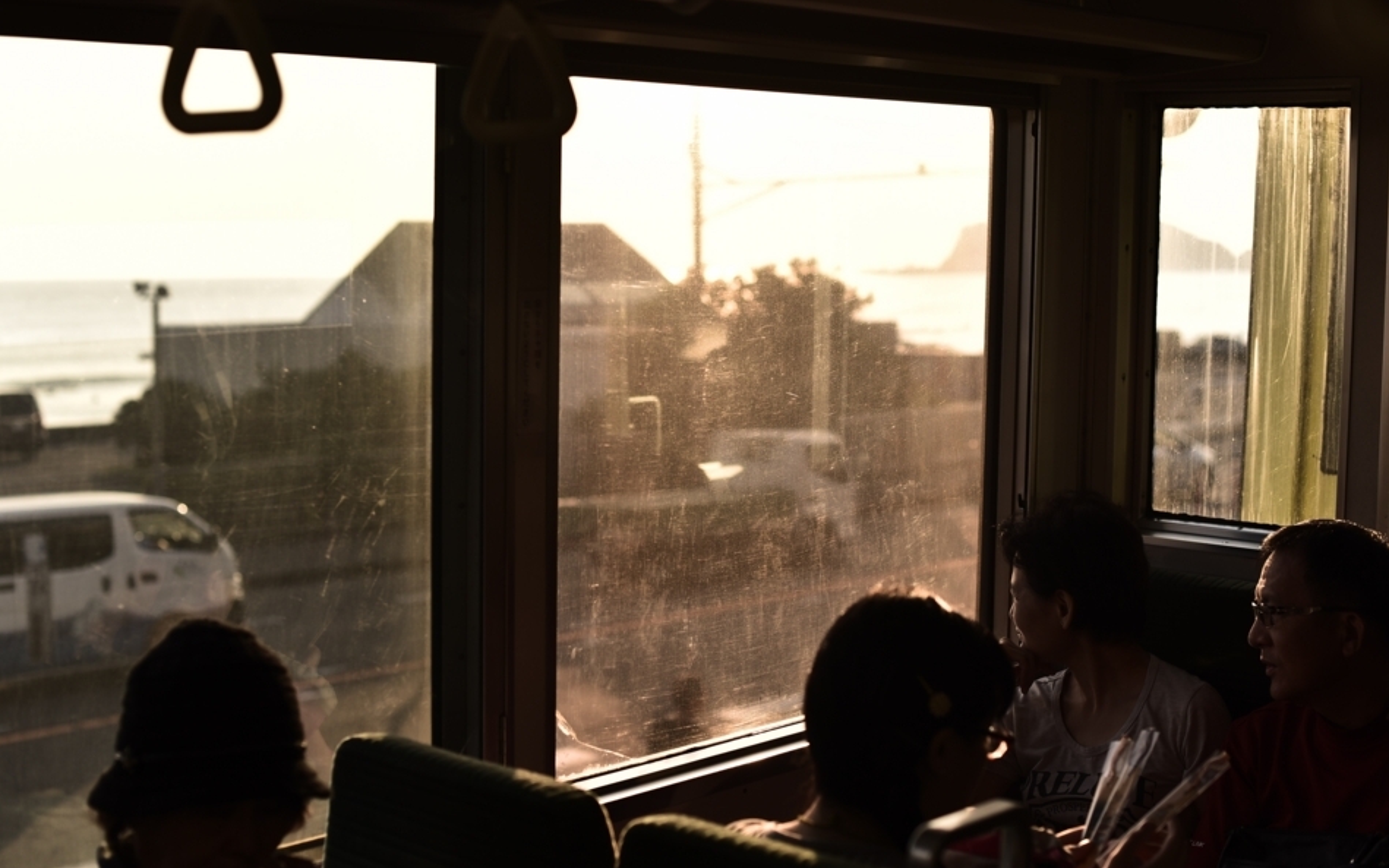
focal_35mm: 55
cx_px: 685
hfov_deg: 36.9
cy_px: 375
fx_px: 2082
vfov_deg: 23.5
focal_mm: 50
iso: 100
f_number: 3.2
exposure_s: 1/1250
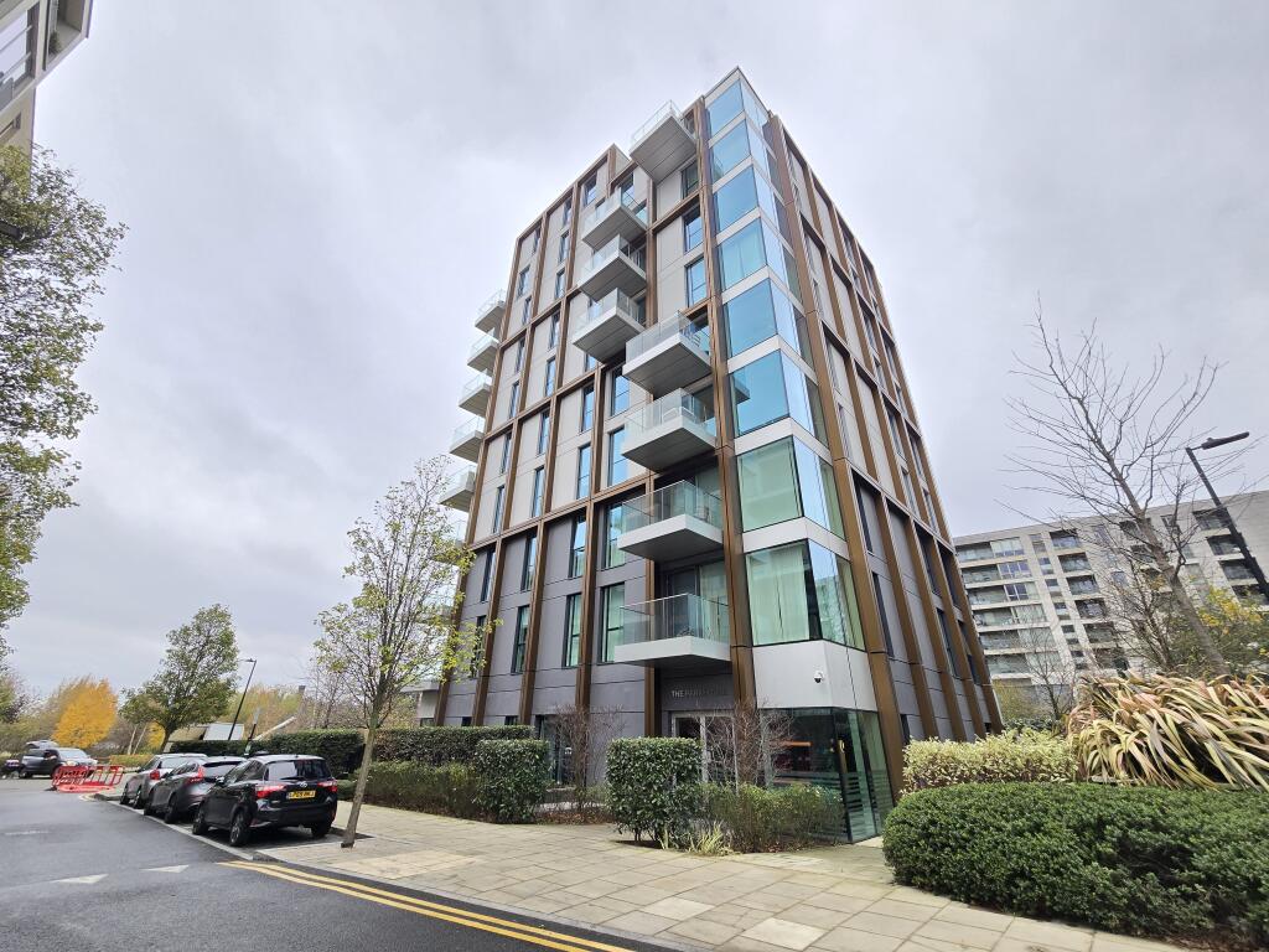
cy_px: 476
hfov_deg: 106.2
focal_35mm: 13
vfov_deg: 89.9
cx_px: 634
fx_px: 477
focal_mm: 2.2
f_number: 2.2
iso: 50
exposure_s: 1/100
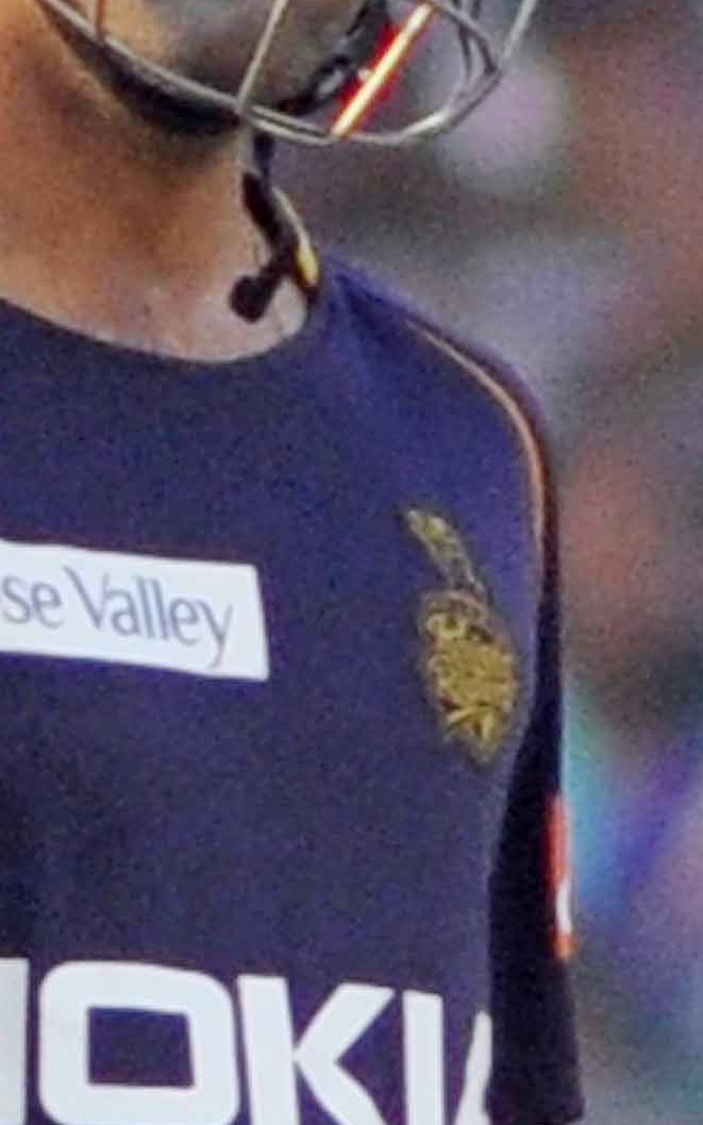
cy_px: 245
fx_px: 56910
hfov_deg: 0.7
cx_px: 26
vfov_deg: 1.1
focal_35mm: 1856
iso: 400
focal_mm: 300
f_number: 4
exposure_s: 1/1000
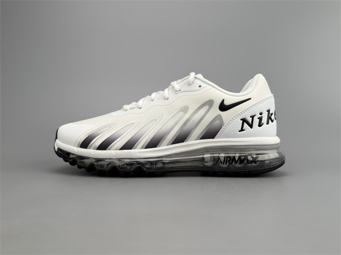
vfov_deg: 40.7
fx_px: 345
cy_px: 128
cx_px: 170
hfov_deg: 52.6
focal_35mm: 35
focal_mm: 6.76
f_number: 1.78
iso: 100
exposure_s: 1/883
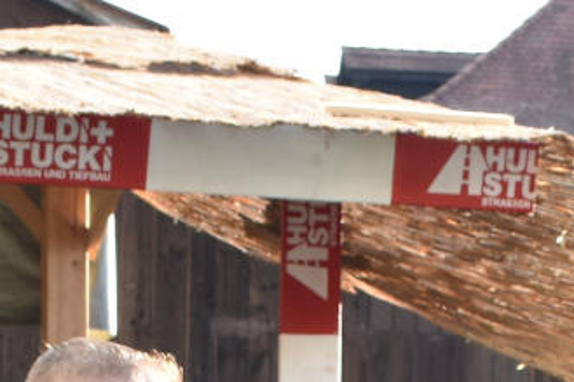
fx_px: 3139
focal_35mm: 197
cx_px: 256
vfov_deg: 6.5
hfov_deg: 10.4
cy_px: 1033
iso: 400
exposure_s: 1/160
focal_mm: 24
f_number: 6.3
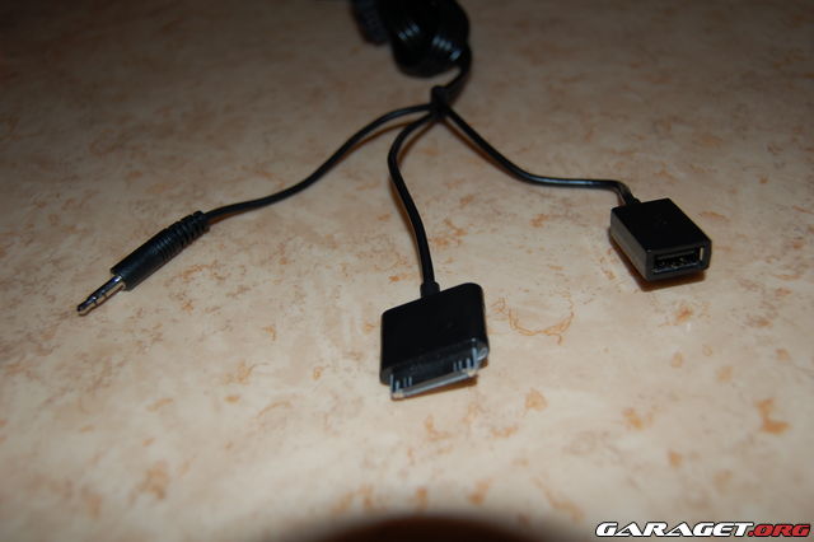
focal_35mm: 34
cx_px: 407
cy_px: 271
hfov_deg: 55.1
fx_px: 780
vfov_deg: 38.3
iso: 200
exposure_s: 1/60
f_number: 3.8
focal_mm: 23
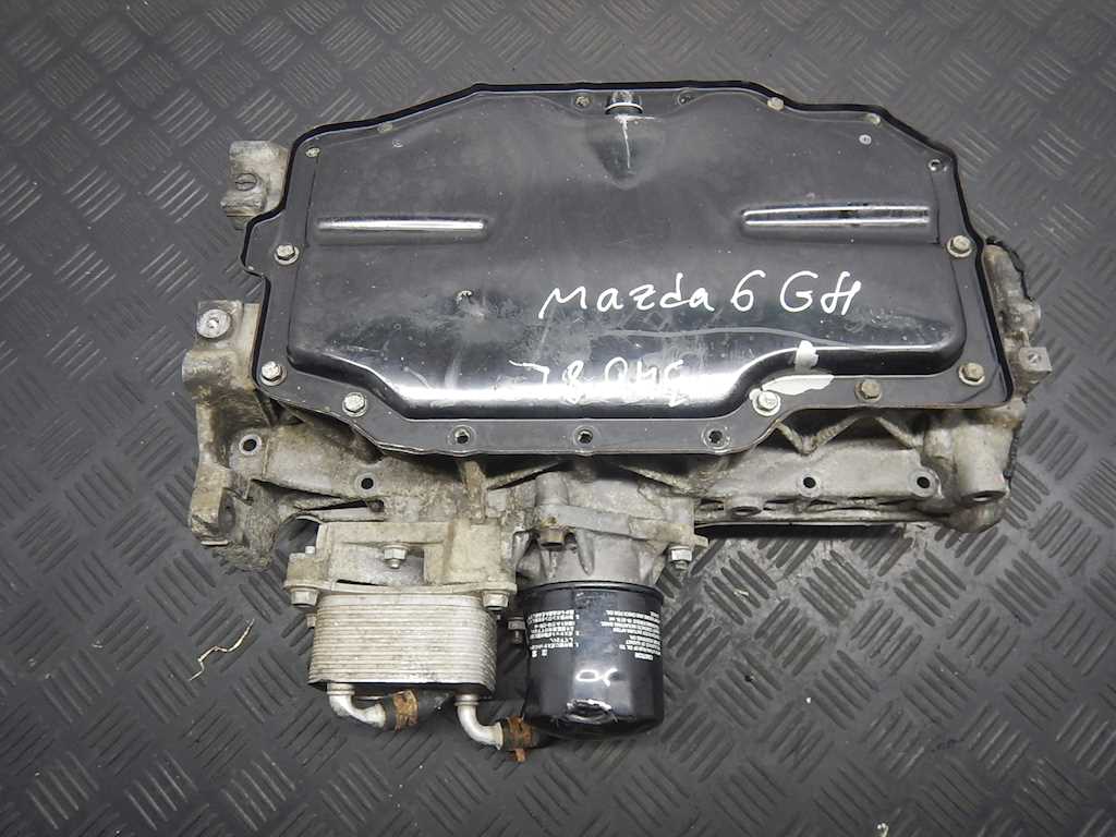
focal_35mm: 24
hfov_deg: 71.6
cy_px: 418
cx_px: 558
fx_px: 774
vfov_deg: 56.8
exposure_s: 1/30
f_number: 2.8
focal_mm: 4.3
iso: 400
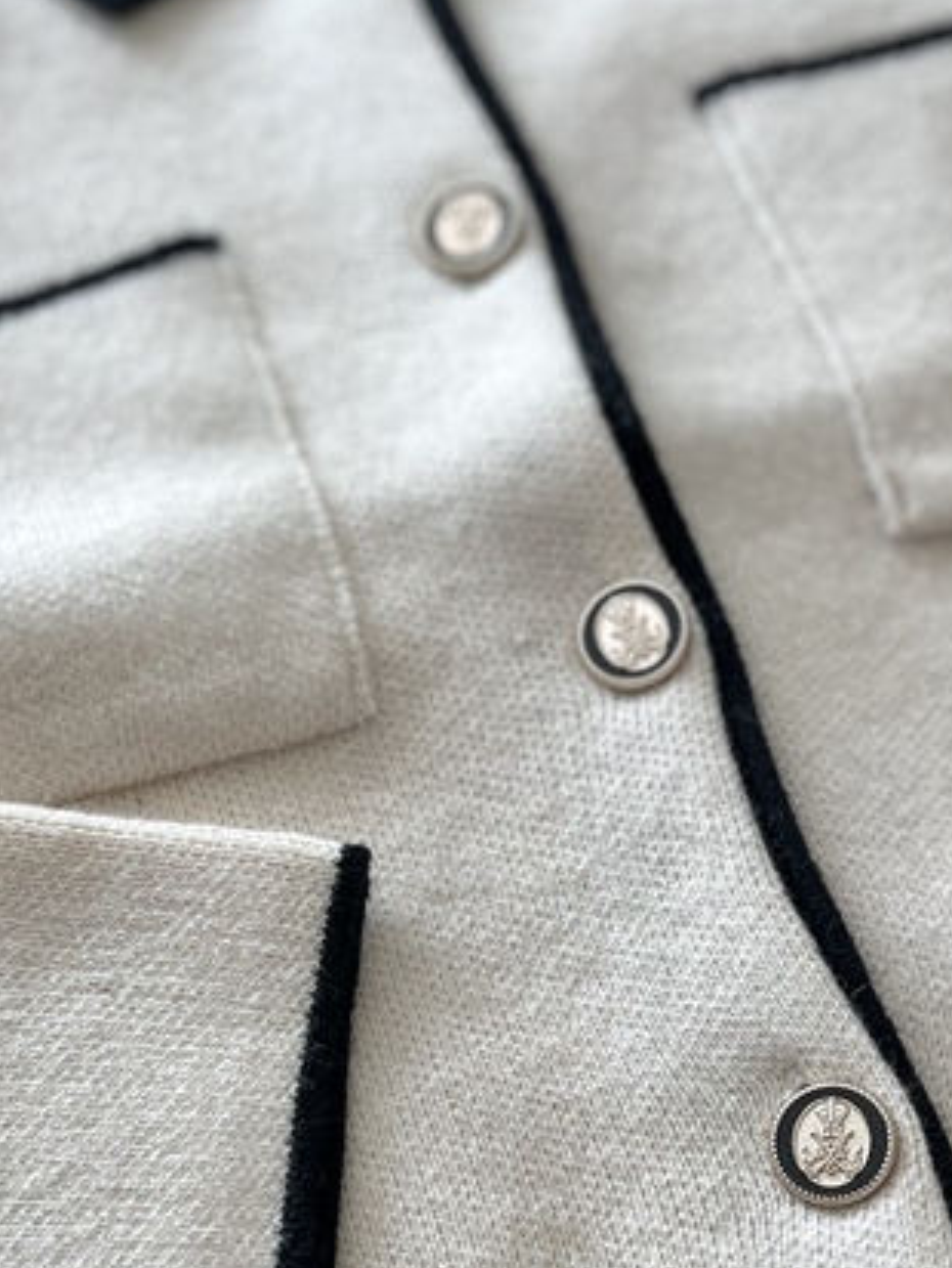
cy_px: 857
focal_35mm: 63
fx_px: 2309
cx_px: 430
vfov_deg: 30.5
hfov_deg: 23.3
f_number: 1.6
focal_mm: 5.1
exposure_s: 1/151
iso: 40
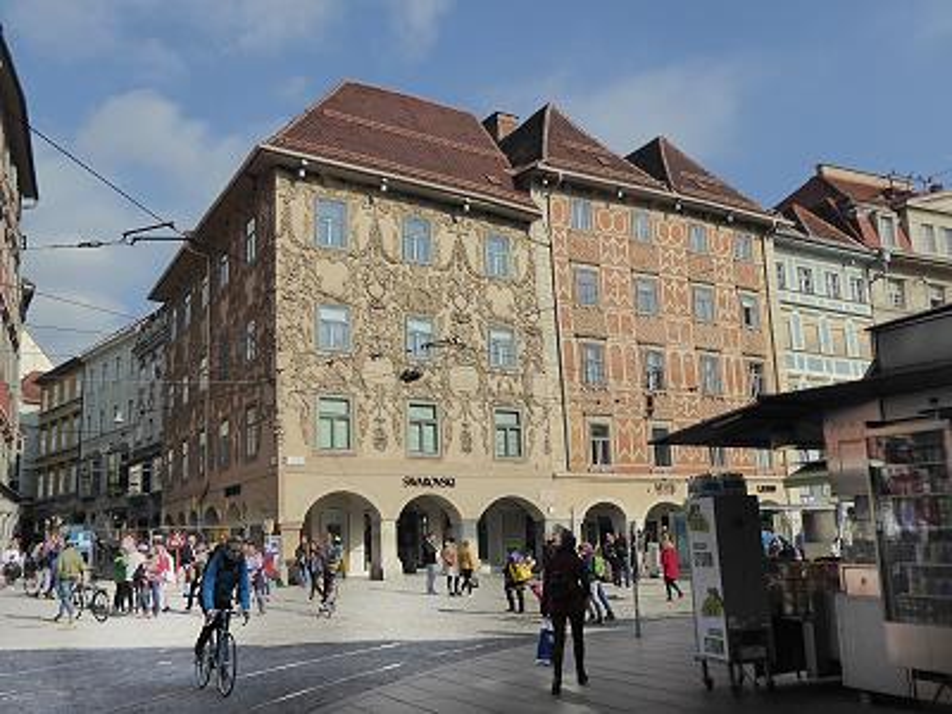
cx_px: 476
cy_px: 357
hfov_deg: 61.7
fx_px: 798
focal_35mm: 29
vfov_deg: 48.2
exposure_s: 1/2000
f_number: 3.5
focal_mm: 5
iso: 200
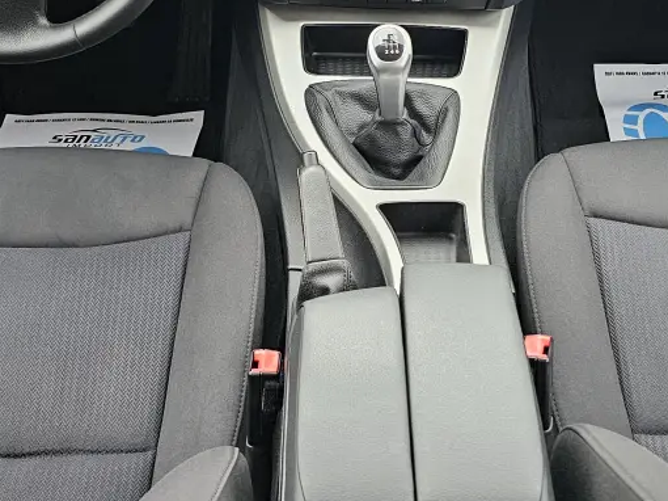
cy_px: 247
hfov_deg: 29.8
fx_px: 1254
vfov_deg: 22.6
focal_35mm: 65
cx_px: 369
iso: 640
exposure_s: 1/50
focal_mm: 6.3
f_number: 1.7
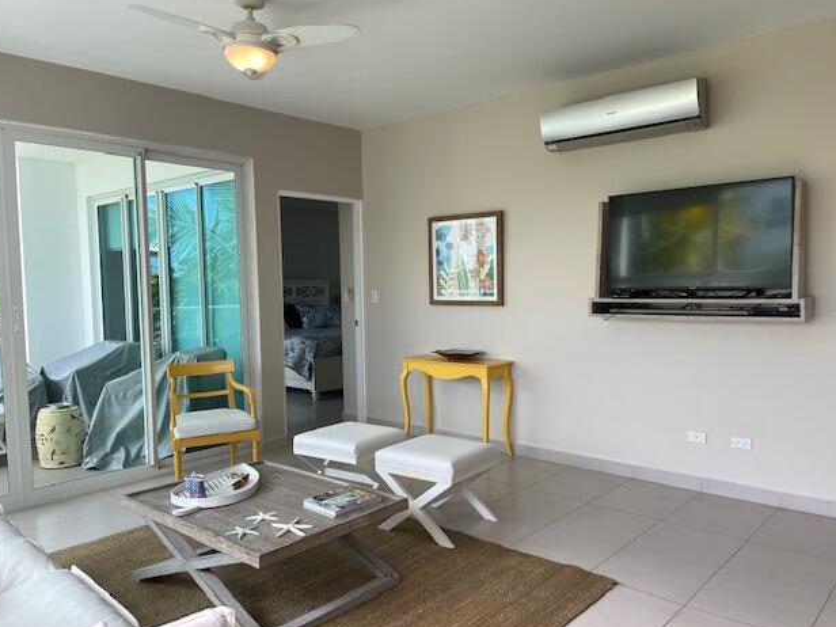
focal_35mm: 27
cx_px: 414
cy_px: 319
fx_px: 652
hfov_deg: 65.3
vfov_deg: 51.4
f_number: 1.6
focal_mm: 4.2
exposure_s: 1/352
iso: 32
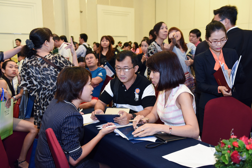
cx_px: 124
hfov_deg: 54.4
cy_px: 83
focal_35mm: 35
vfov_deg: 37.9
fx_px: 245
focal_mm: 34
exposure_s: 1/50
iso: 1250
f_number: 3.5
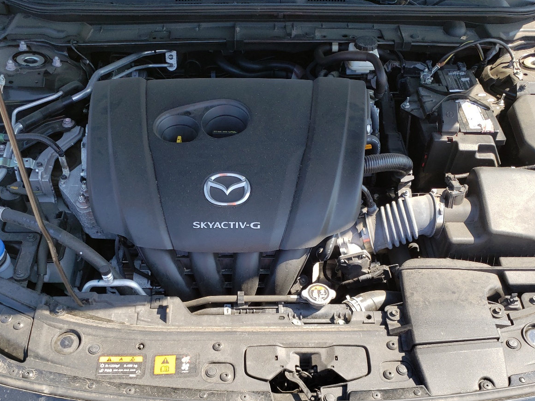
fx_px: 556
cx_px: 280
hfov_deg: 51.3
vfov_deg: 39.1
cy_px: 272
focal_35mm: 36
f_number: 1.5
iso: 50
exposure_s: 1/714
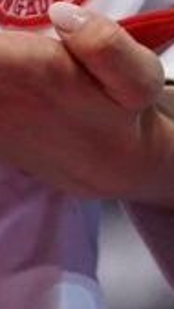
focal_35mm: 2228
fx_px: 18284
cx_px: -350
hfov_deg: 0.5
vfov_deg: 1.0
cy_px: -444
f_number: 2.8
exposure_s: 1/500
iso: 2500
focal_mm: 200
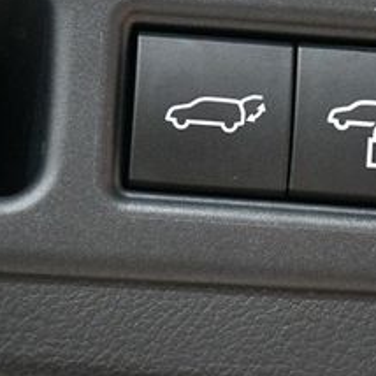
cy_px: 195
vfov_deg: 6.2
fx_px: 3490
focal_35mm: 284
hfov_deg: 6.2
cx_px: 262
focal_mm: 75
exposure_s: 1/60
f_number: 5
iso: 5600
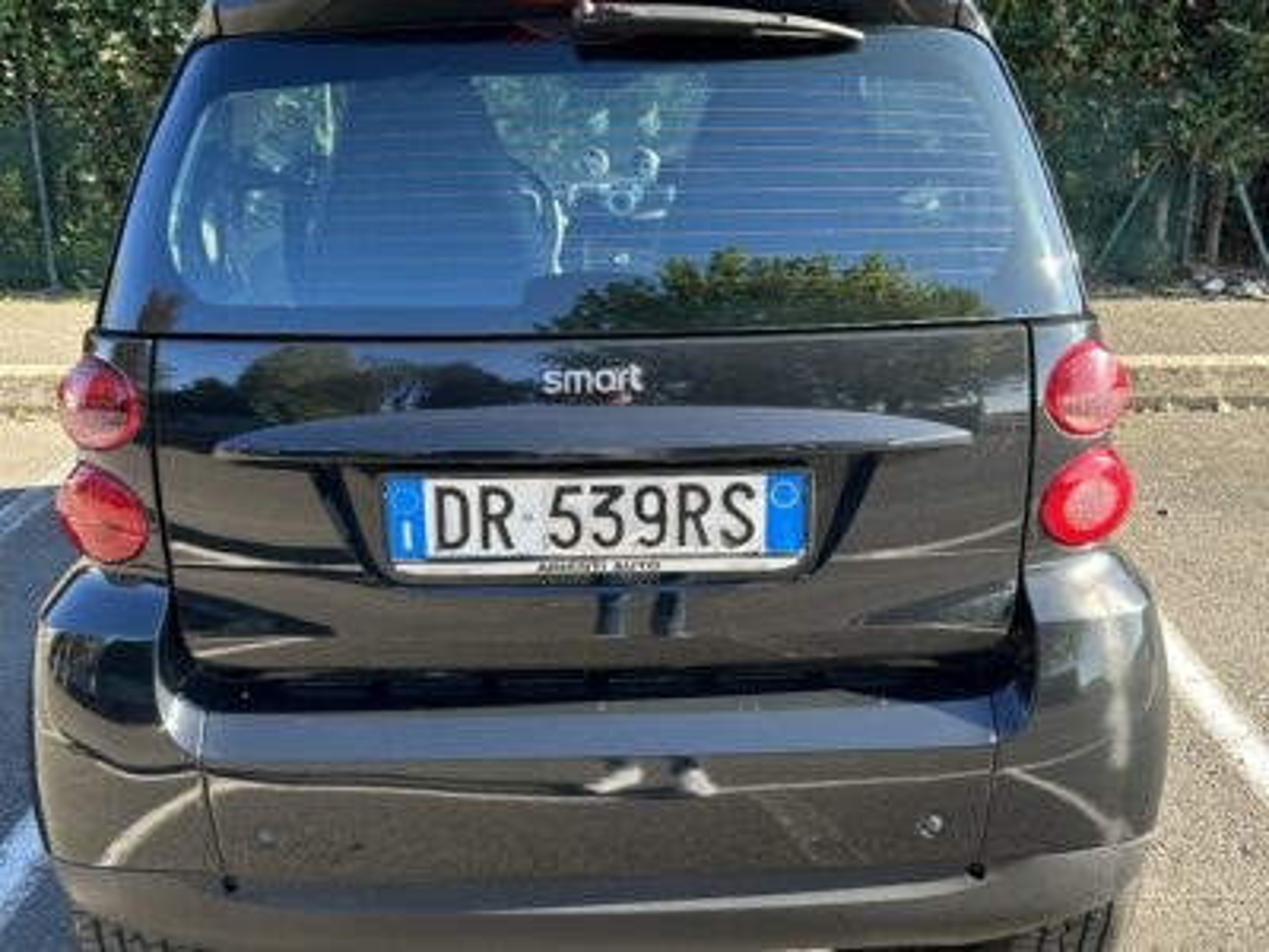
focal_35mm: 26
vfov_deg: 53.1
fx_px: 953
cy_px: 476
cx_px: 634
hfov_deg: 67.3
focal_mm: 5.7
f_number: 1.5
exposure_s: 1/269
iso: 40
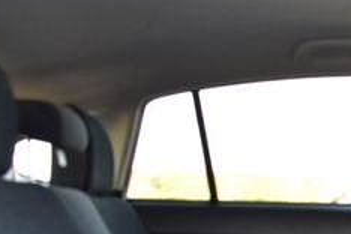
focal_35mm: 82
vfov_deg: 16.0
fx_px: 799
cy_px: 280
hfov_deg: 22.5
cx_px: 438
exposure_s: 1/30
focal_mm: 20
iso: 400
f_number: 7.1
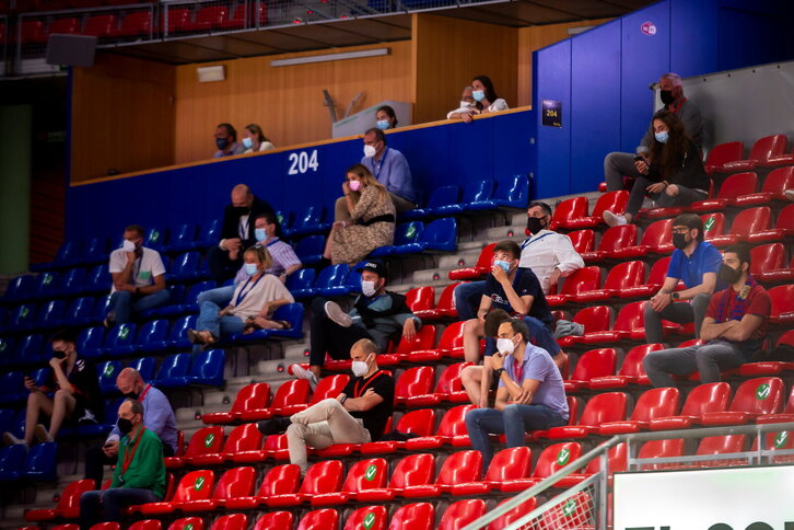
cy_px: 265
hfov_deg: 11.7
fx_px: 3859
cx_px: 397
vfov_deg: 7.8
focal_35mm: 175
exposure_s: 1/125
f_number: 3.5
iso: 1600
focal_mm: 175
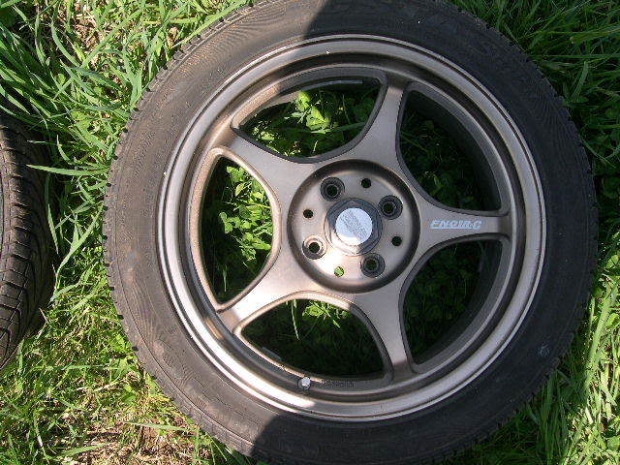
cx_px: 310
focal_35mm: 38
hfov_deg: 49.0
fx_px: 681
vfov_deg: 37.7
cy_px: 232
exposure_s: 1/104
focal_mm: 8
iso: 100
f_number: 7.6
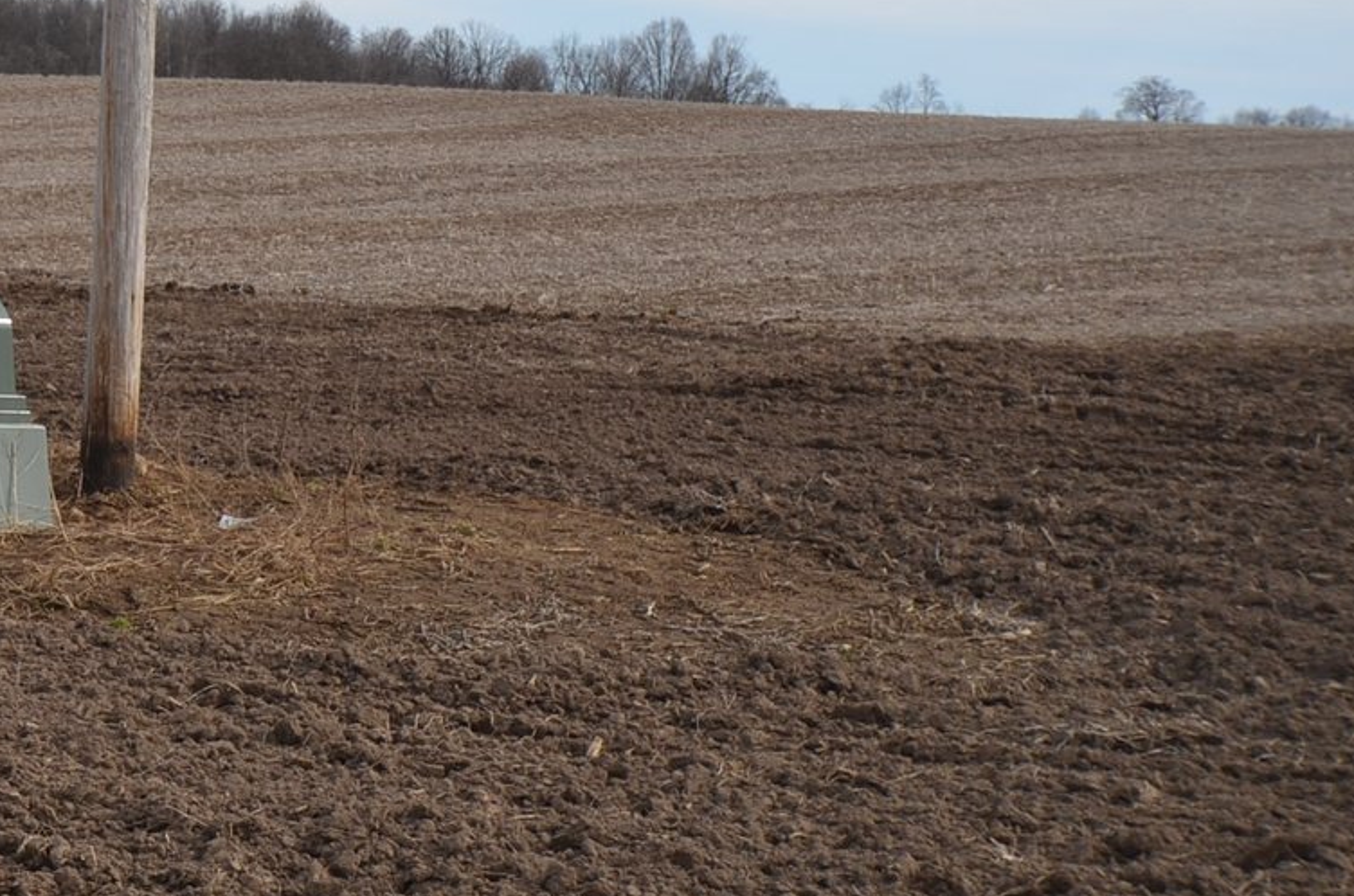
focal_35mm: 82
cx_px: -115
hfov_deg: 23.4
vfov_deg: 16.5
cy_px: 174
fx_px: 3078
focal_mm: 24
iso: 100
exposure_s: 1/200
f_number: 9
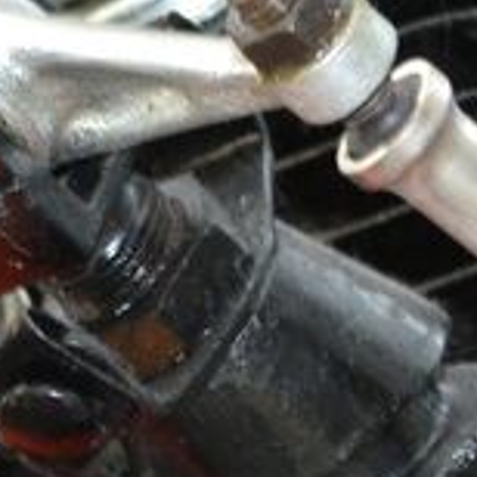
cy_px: 674
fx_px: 11895
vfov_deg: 2.3
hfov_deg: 2.3
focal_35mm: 763
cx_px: 650
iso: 720
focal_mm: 72
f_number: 4.5
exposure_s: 1/60
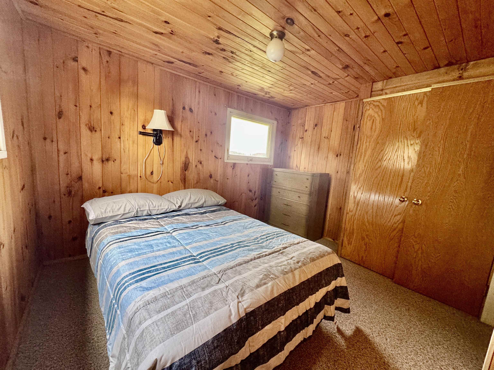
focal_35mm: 14
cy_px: 185
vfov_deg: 85.7
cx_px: 247
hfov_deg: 102.1
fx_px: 200
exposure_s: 1/99
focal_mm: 2.22
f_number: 2.2
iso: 250
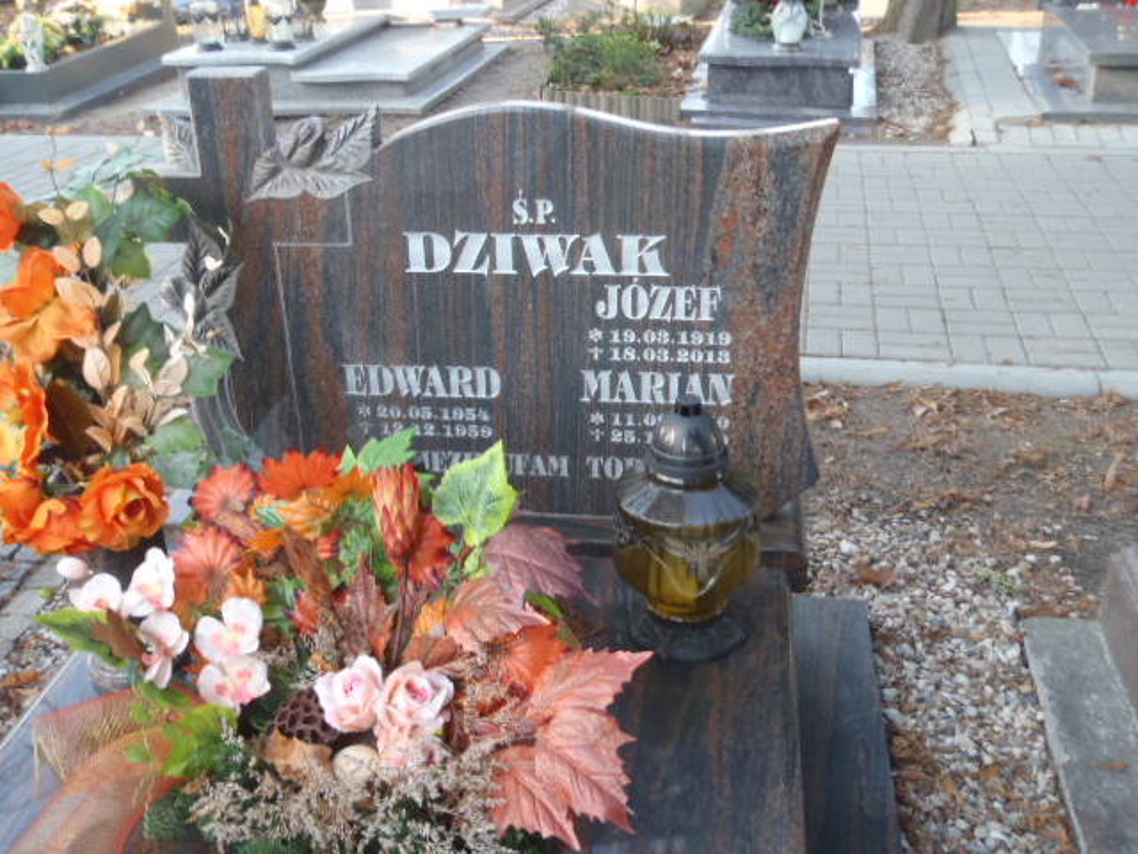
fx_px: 1183
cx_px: 569
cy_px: 427
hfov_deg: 51.4
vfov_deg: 39.7
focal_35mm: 36
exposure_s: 1/40
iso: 125
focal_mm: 6.53
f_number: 4.1
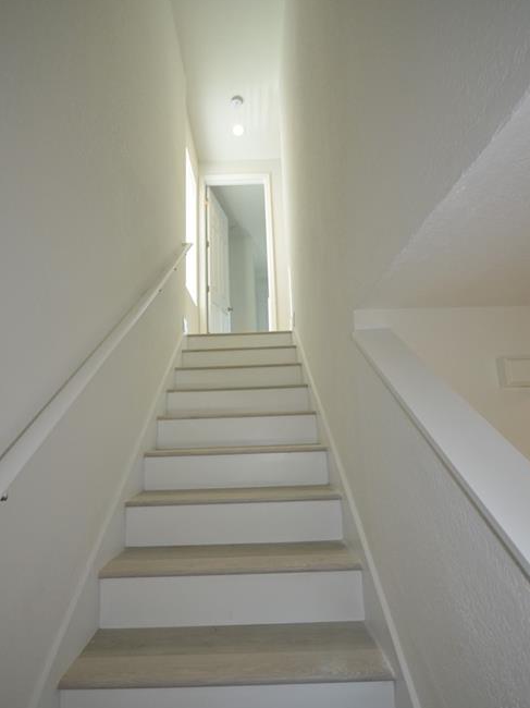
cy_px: 376
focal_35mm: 17
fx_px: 347
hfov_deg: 74.7
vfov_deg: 90.9
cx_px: 258
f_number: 4
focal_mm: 10
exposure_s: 1/60
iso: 320
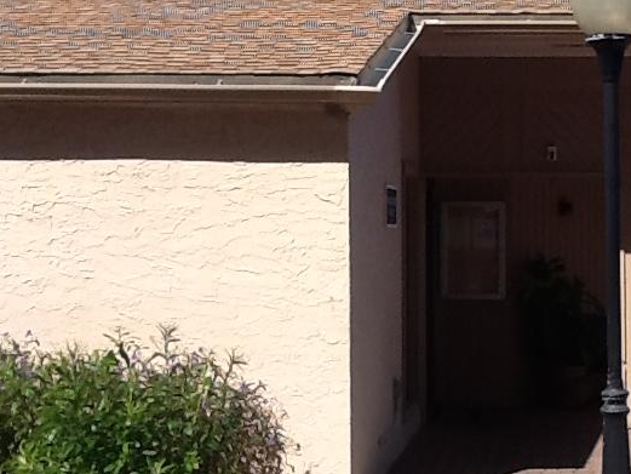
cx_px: 550
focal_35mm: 81
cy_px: 269
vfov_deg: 18.2
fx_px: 1477
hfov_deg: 23.6
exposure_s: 1/1486
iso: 40
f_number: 2.4
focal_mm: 2.03
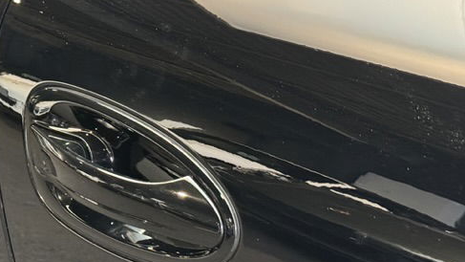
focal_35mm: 110
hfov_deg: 19.0
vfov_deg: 11.0
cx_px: 23
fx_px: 1356
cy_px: 83
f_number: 1.78
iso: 500
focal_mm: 6.76
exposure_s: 1/33
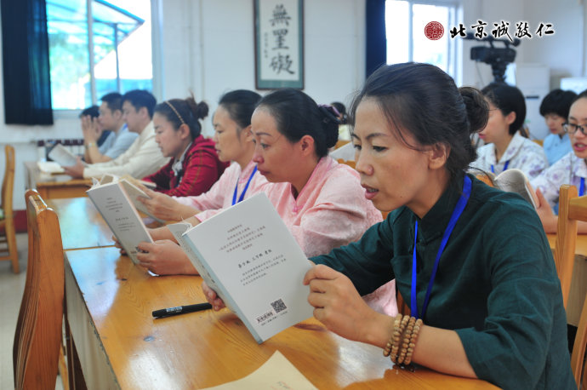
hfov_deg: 49.6
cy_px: 195
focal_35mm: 39
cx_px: 294
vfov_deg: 34.1
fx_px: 635
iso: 200
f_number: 3.5
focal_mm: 26
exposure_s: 1/50
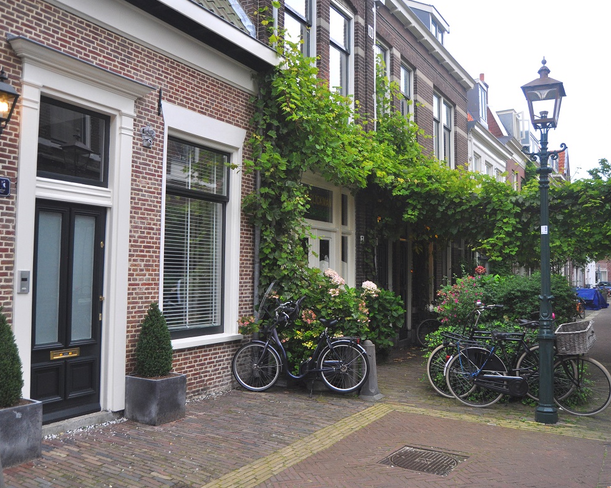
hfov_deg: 57.2
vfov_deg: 47.1
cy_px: 243
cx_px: 303
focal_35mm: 31
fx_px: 561
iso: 640
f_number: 4
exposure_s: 1/60
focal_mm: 18
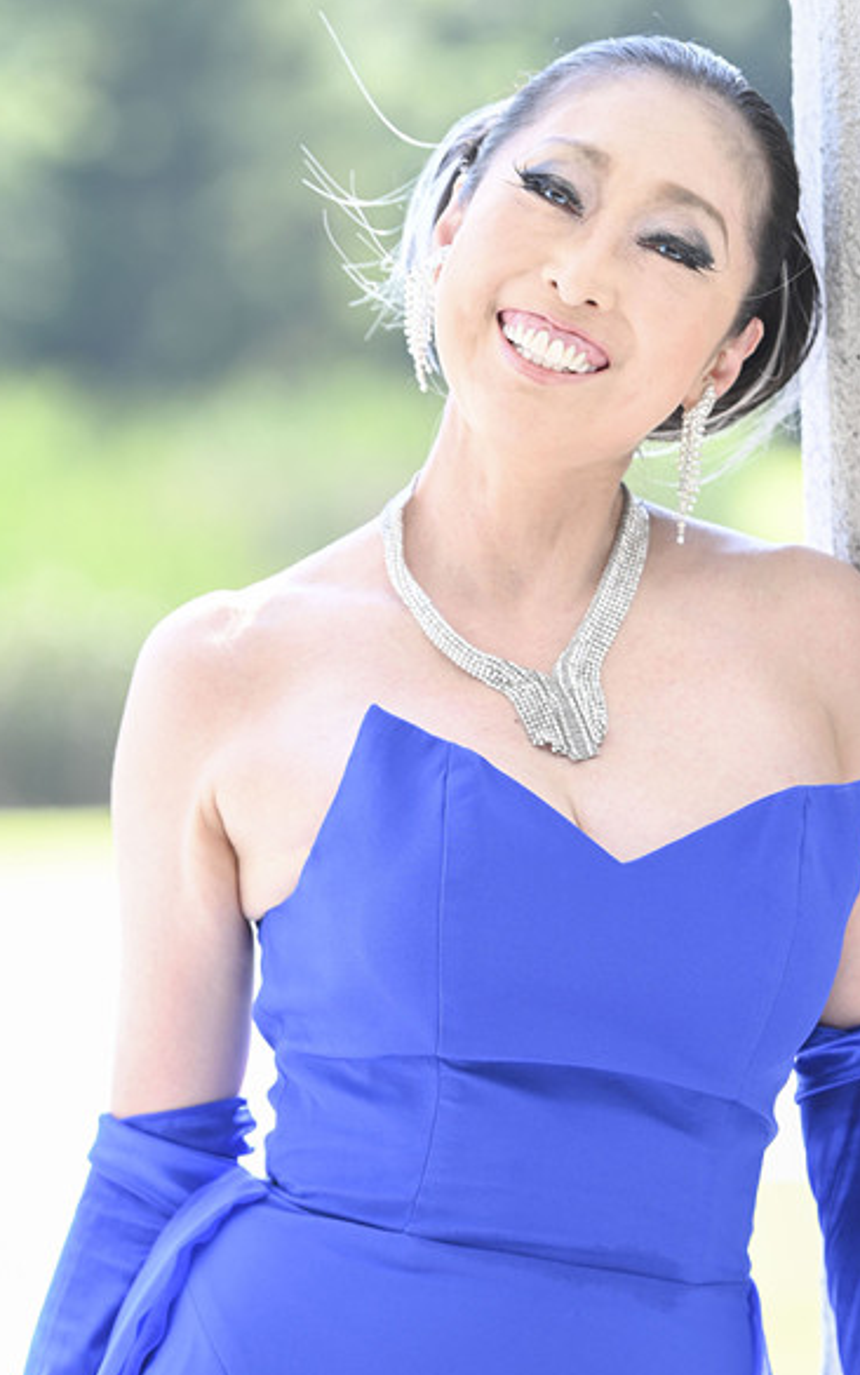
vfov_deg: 10.7
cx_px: 500
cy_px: 846
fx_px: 7307
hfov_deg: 6.7
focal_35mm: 195
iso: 160
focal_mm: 140
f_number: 3.5
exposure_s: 1/250
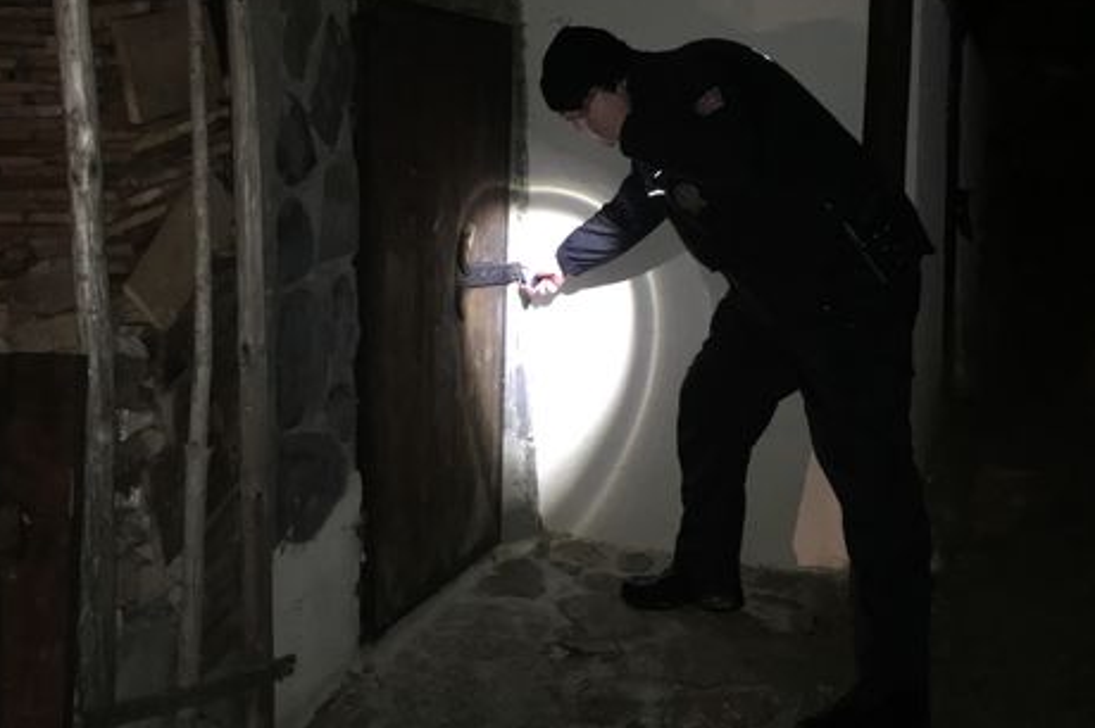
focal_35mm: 42
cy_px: 274
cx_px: 550
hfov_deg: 46.4
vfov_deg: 31.7
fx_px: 1277
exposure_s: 1/17
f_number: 2.2
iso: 160
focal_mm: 4.15
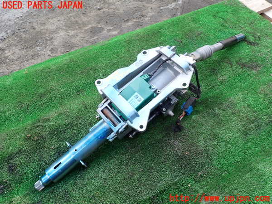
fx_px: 196
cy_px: 102
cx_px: 136
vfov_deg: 54.9
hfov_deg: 69.4
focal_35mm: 25
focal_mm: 4.5
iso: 100
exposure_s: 1/160
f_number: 2.8
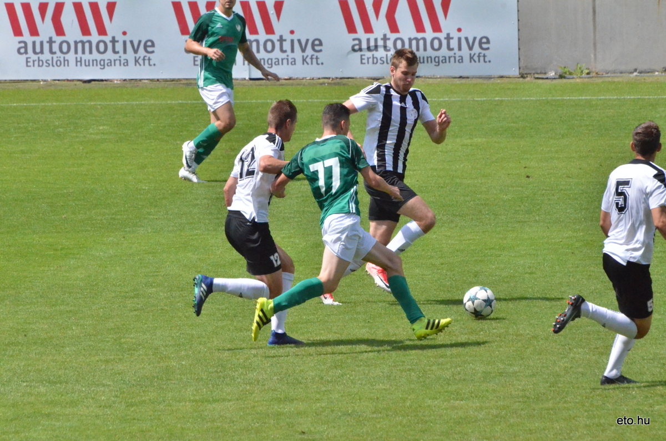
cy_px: 220
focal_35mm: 450
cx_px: 333
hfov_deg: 4.6
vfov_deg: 3.0
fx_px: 8308
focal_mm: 300
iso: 6400
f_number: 14
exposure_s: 1/8000
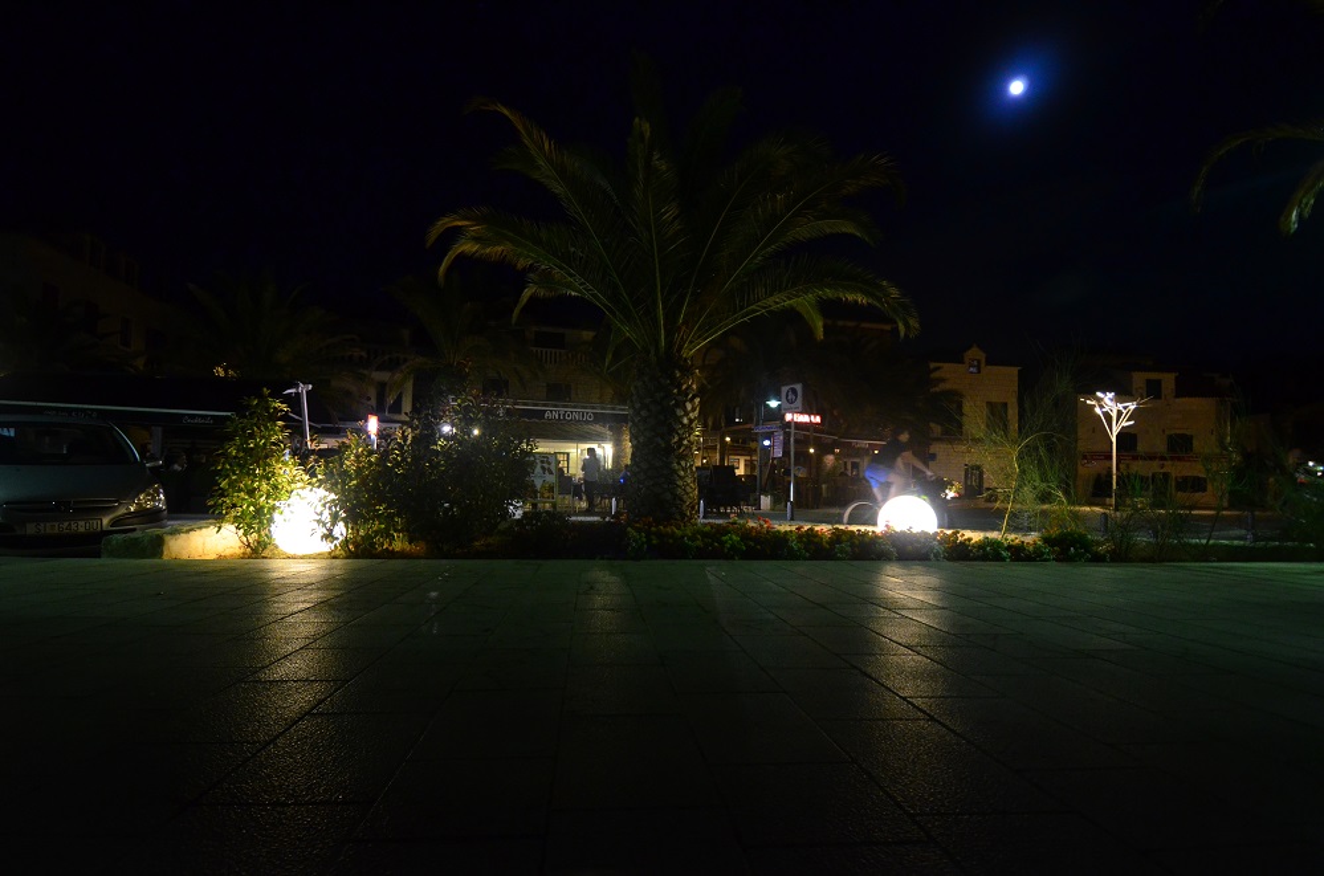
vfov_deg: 67.1
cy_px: 438
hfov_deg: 90.1
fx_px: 660
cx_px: 662
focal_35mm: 18
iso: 2200
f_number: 4
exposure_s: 1/30
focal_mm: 12
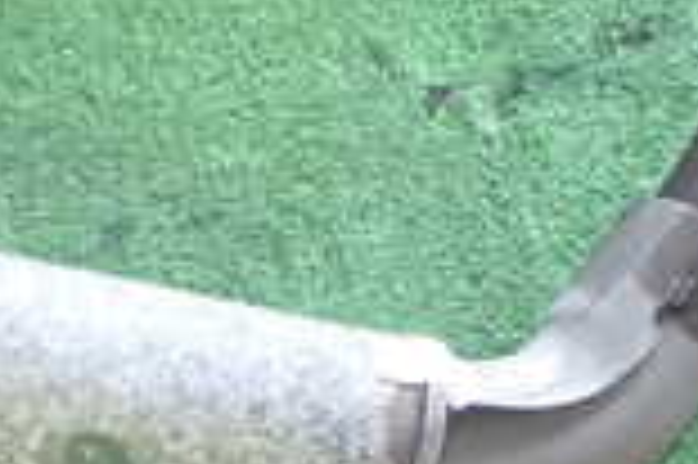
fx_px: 2498
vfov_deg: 10.3
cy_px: 671
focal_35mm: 129
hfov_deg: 15.2
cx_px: -185
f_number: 2.4
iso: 500
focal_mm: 5.79
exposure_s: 1/30
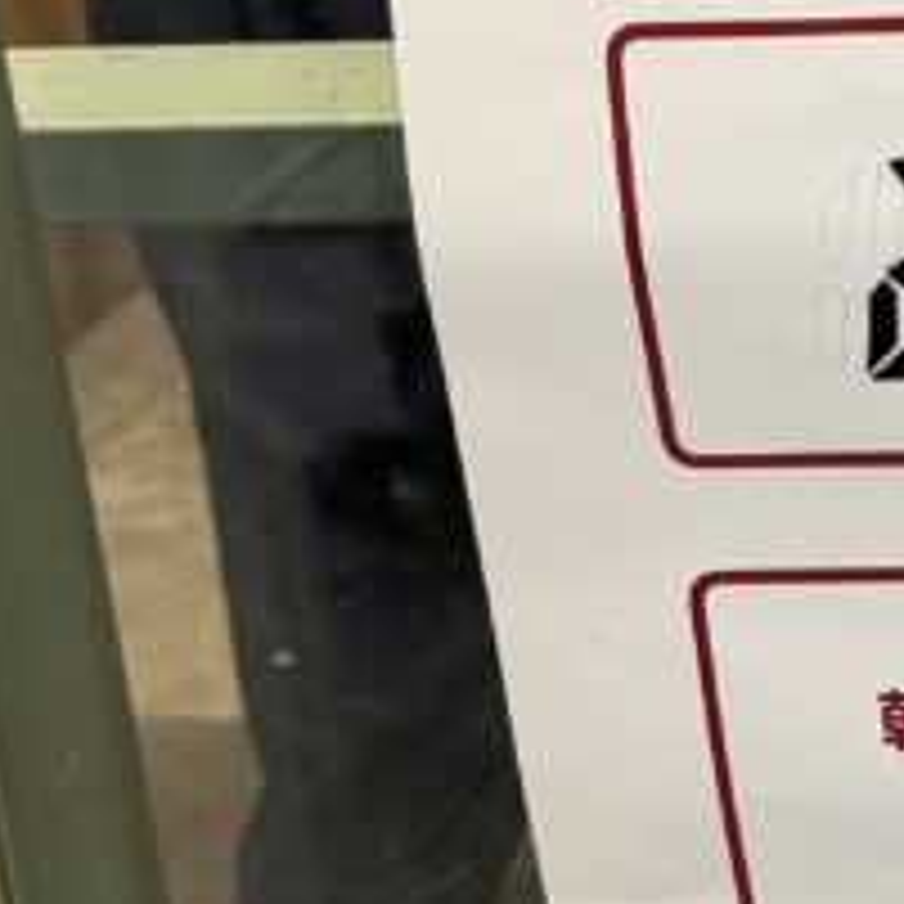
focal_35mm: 135
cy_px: 139
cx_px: 1561
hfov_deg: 12.0
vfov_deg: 12.9
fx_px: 3989
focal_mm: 6.76
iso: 125
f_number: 1.78
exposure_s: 1/100
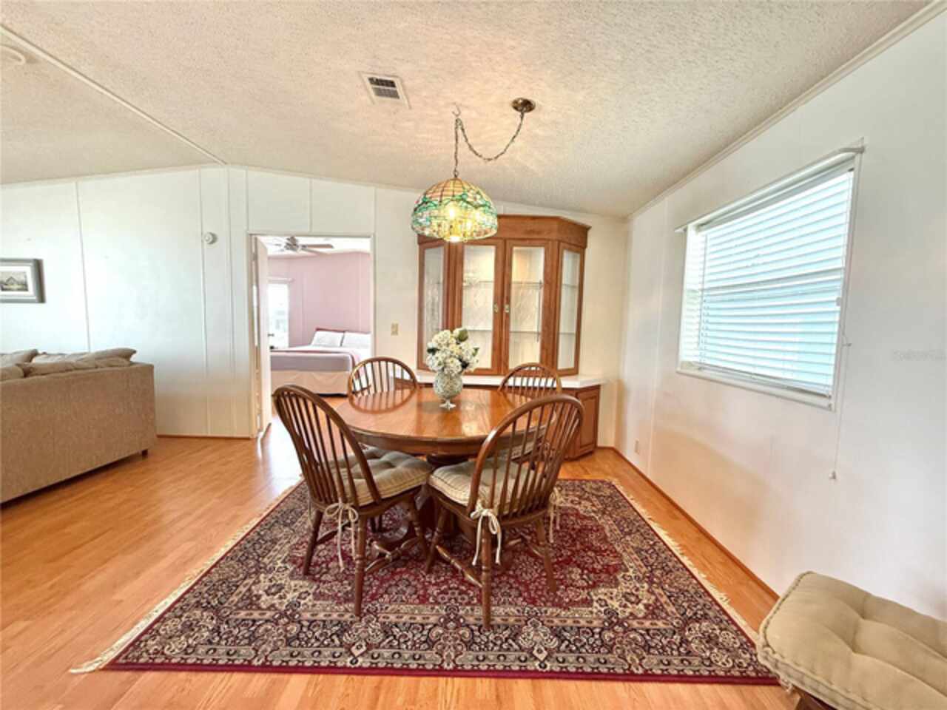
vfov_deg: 85.7
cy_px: 355
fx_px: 383
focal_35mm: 14
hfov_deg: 102.1
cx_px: 474
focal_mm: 2.22
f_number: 2.2
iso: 320
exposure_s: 1/120
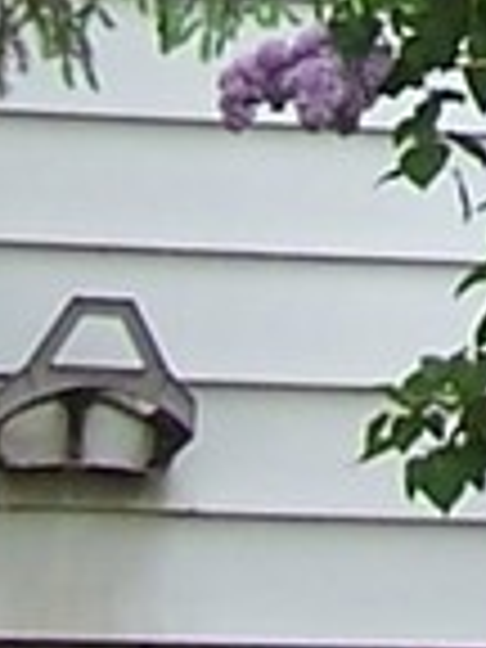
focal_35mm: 379
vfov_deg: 5.1
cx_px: 1346
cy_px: -896
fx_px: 7095
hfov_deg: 3.8
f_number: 2.8
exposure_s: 1/180
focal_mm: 6.3
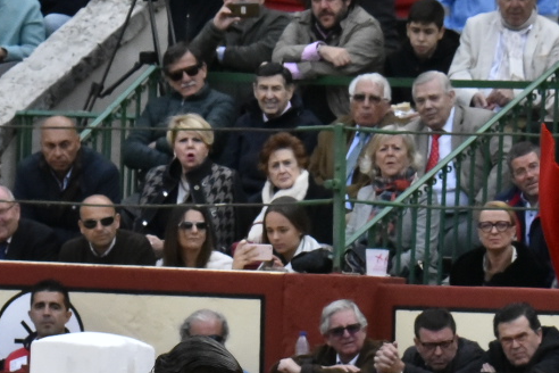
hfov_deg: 3.0
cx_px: 449
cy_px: 530
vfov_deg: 2.0
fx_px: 10744
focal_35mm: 692
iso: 6400
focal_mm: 210
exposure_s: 1/800
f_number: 16
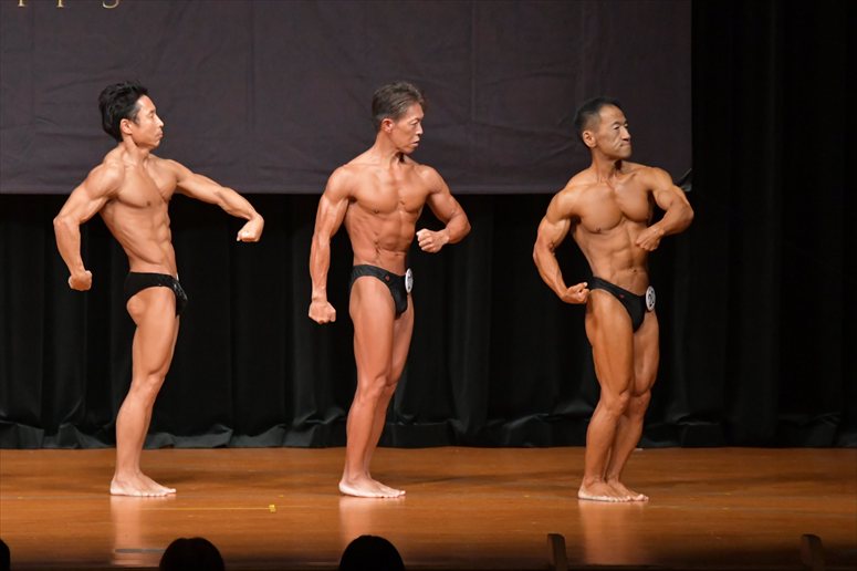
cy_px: 286
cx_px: 428
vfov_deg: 5.4
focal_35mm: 255
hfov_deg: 8.1
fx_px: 6068
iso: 6400
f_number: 5.6
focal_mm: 170
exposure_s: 1/400
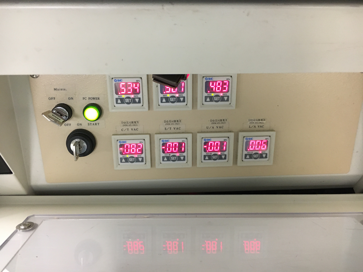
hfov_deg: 61.7
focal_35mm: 29
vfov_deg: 48.2
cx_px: 182
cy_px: 136
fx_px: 304
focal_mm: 4.15
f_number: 2.2
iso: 200
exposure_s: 1/24
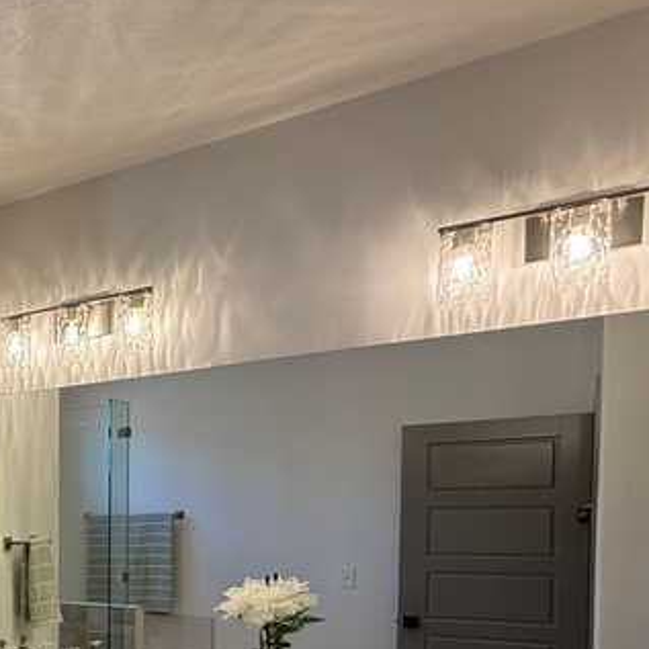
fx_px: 848
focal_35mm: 40
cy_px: 563
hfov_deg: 28.3
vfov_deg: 39.4
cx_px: -313
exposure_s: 1/120
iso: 100
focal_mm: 2.22
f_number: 2.2
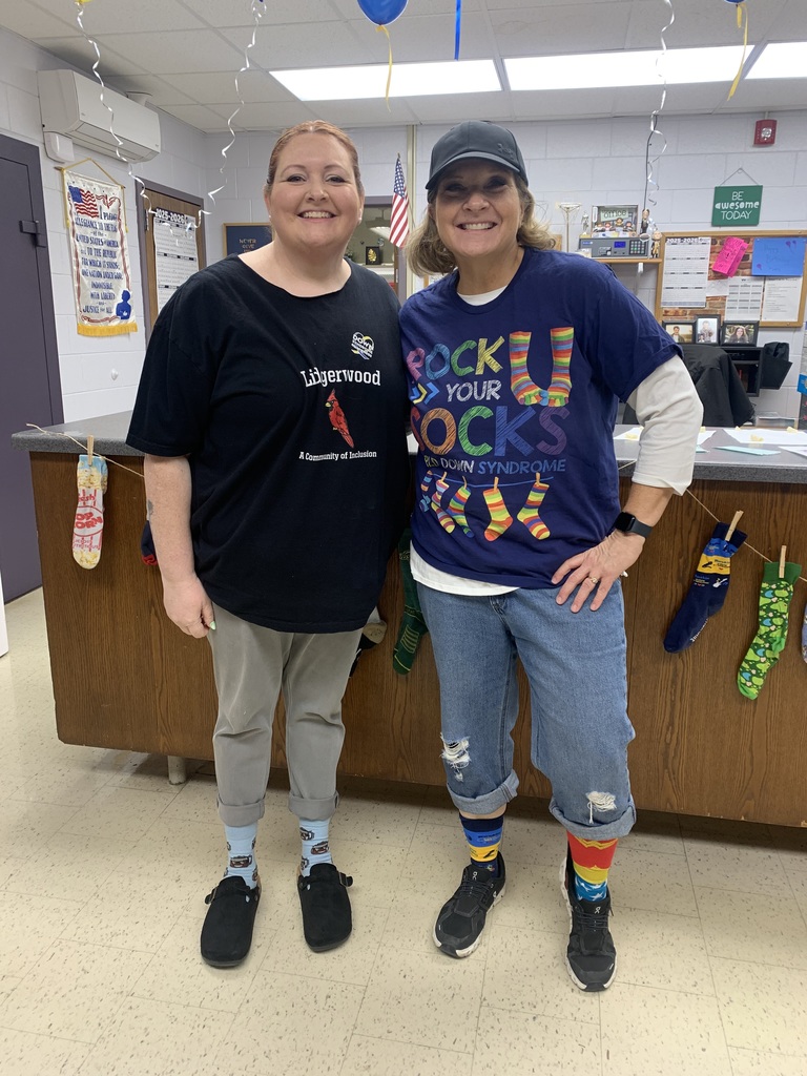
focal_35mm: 26
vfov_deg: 67.3
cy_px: 538
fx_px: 808
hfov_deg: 53.1
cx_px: 404
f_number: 1.8
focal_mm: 4.25
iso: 64
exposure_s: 1/60
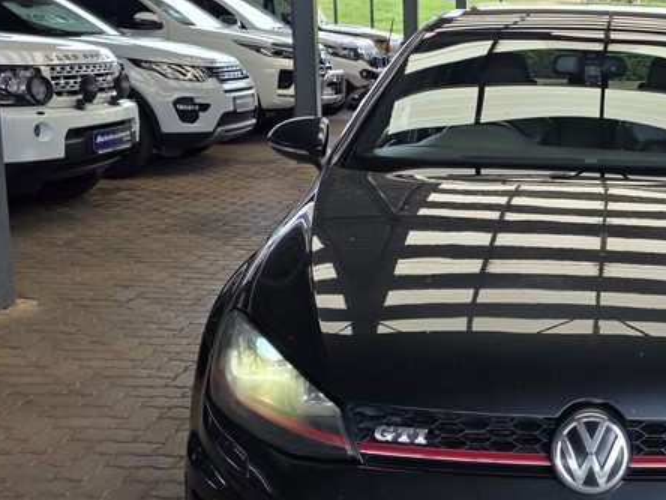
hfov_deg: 34.4
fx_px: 1020
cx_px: 585
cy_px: 213
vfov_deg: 27.5
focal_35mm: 53
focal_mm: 6.25
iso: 80
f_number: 1.7
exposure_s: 1/1484
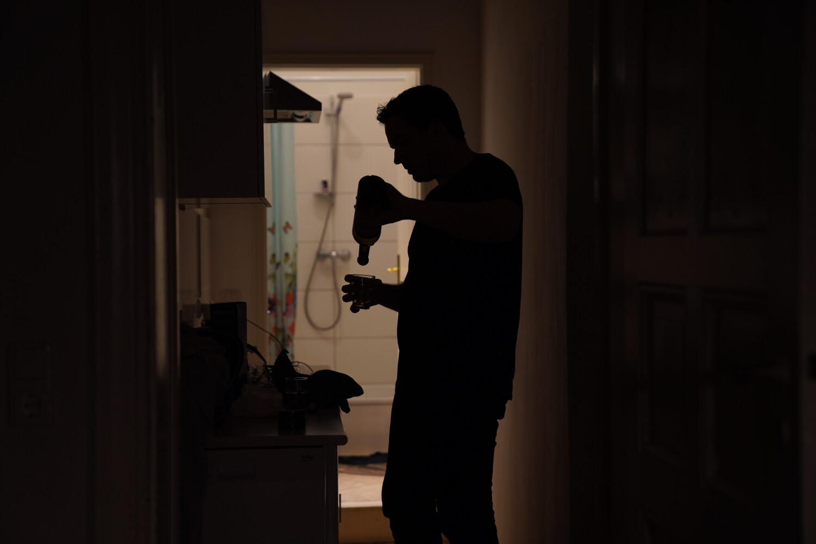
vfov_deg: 19.5
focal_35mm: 70
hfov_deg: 28.8
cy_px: 272
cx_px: 408
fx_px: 1587
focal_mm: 70
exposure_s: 1/100
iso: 800
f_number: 2.8
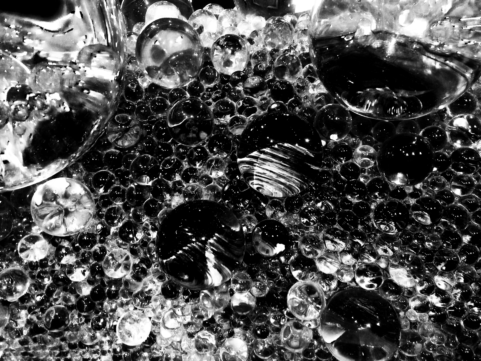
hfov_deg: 60.0
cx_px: 240
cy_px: 180
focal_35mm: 30
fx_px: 417
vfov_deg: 46.8
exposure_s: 1/30
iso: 160
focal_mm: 4.12
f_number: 2.2
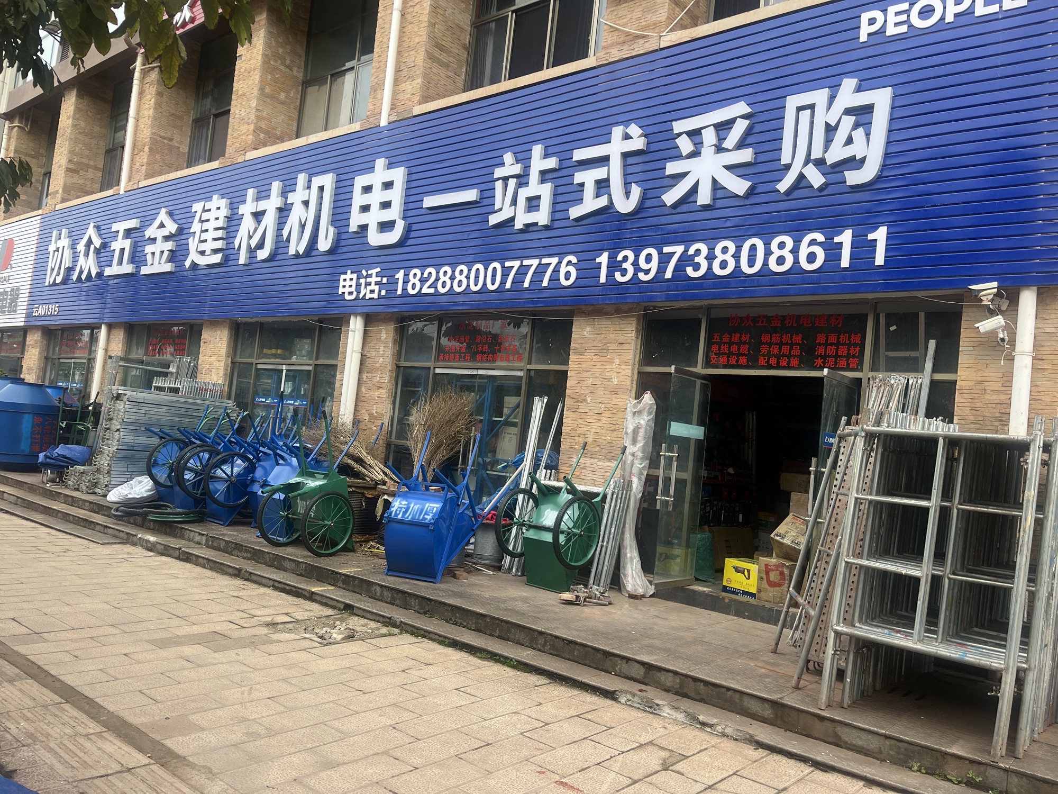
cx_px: 529
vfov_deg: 53.1
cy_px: 397
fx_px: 795
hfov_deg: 67.3
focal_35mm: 26
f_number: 1.6
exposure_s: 1/188
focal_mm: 5.1
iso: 40
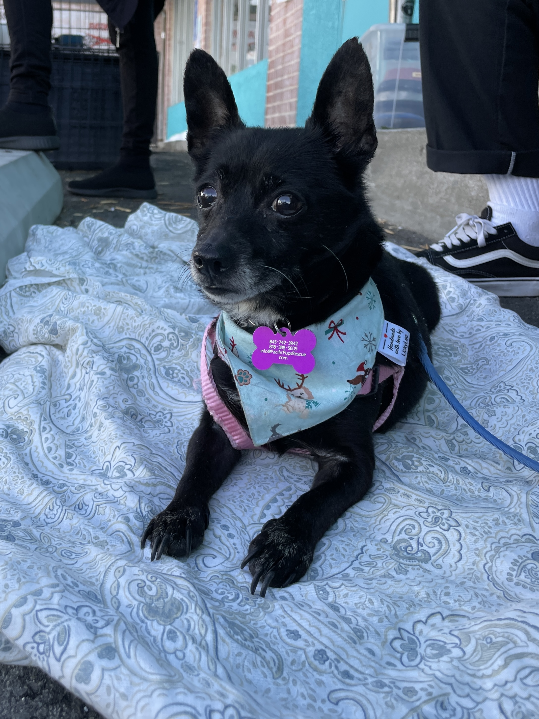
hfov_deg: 53.1
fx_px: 540
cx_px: 270
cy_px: 360
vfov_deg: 67.3
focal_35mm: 26
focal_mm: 4.2
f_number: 1.6
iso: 32
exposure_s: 1/504
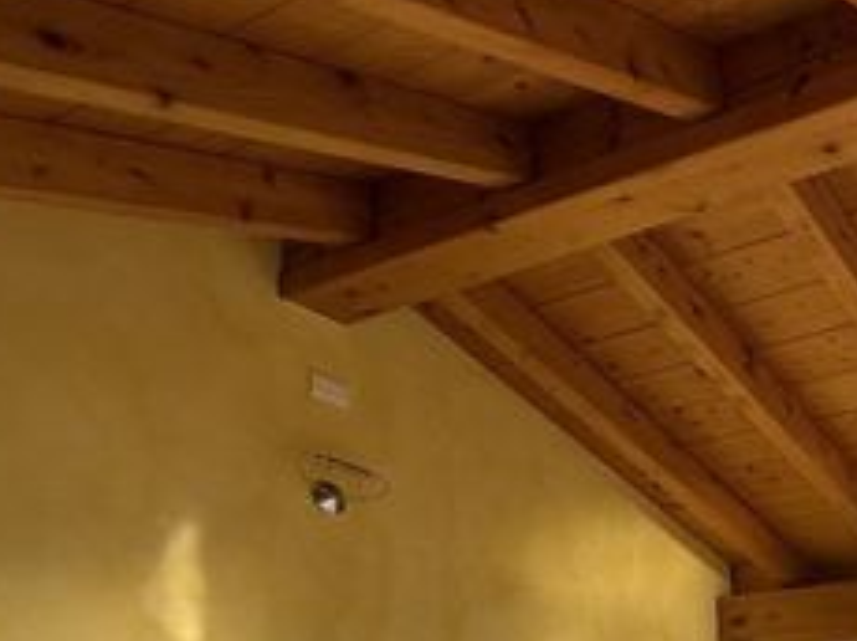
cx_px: 1082
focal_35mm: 43
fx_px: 1063
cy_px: 868
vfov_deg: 27.2
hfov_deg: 33.5
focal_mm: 2.22
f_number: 2.2
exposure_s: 1/321
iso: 64
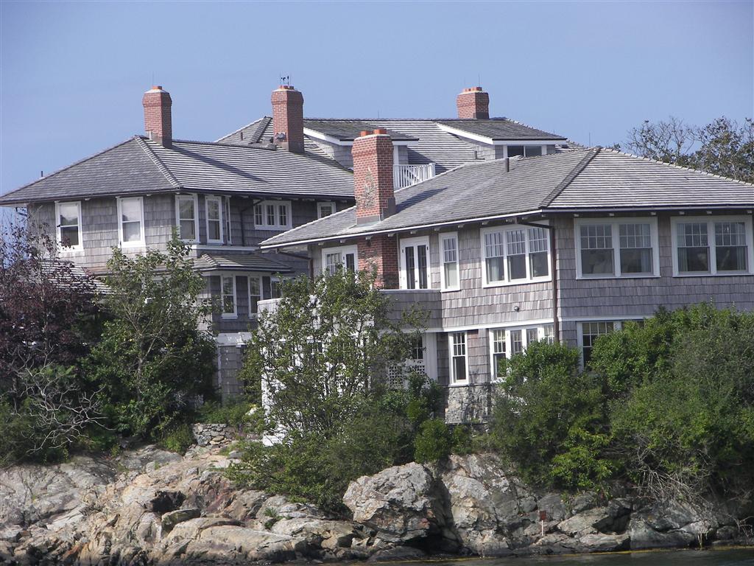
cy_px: 283
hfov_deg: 8.8
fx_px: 4879
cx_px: 377
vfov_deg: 6.6
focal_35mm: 224
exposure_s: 1/500
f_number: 5
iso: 64
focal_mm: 37.2
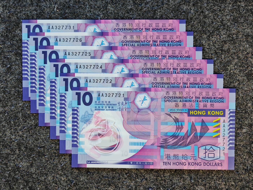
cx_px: 126
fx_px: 285
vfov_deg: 36.8
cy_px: 95
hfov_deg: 47.9
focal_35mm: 39
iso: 1250
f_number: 1.9
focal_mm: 5.3
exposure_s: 1/33
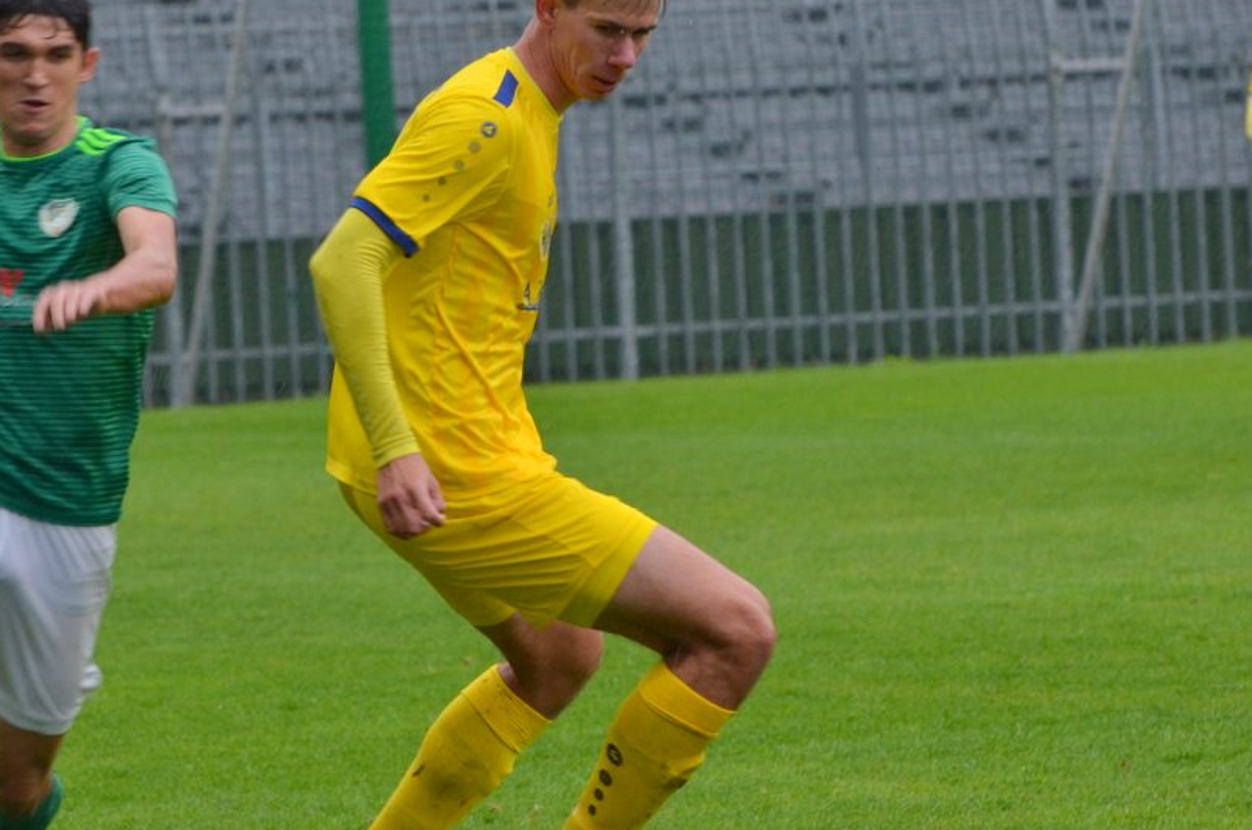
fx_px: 13261
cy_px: 429
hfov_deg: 5.4
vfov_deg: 3.6
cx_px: 520
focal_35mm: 382
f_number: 7.1
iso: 500
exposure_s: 1/200
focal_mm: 170
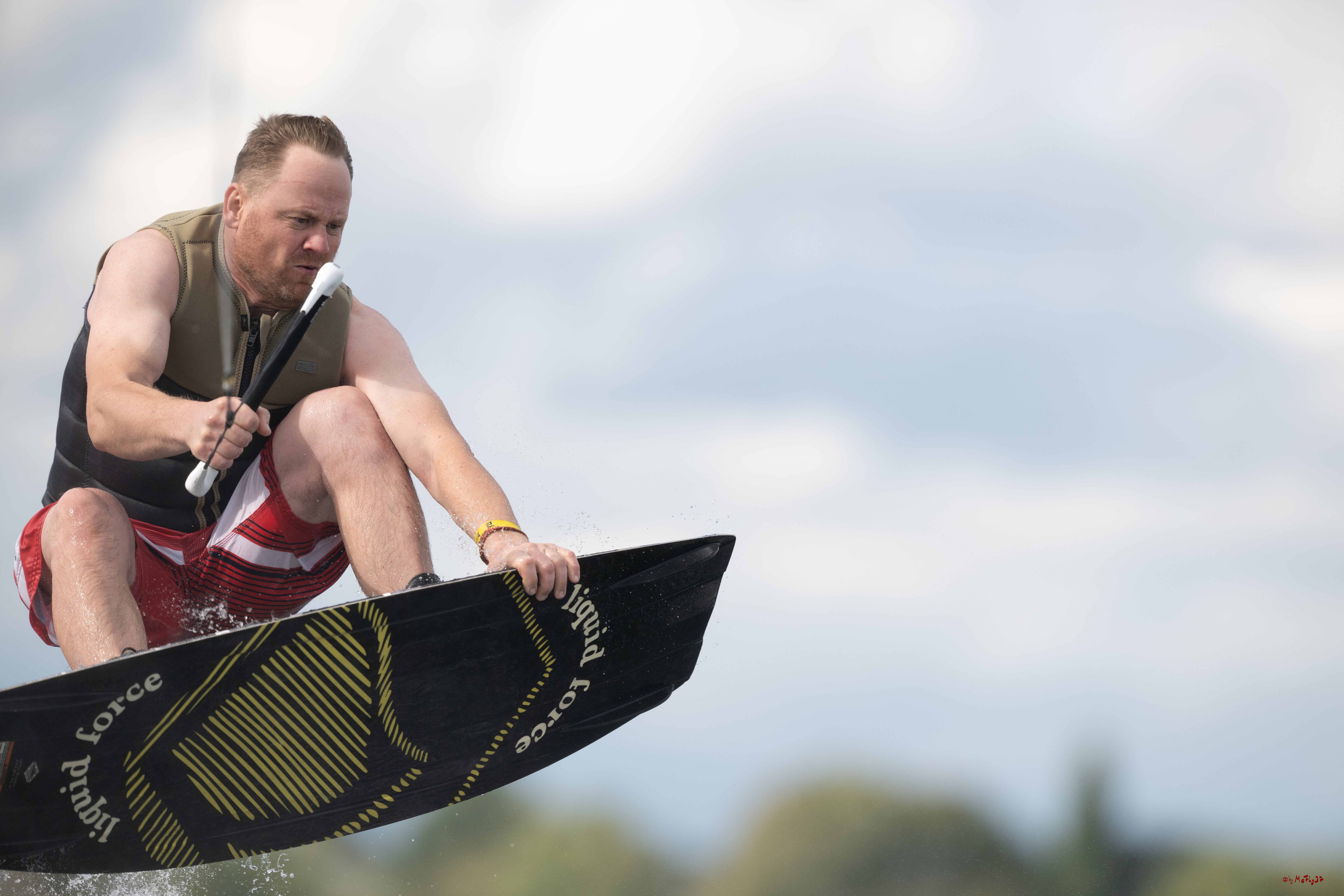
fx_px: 14932
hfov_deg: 5.2
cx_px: 672
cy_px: 448
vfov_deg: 3.4
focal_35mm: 400
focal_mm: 400
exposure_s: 1/3200
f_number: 4
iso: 320
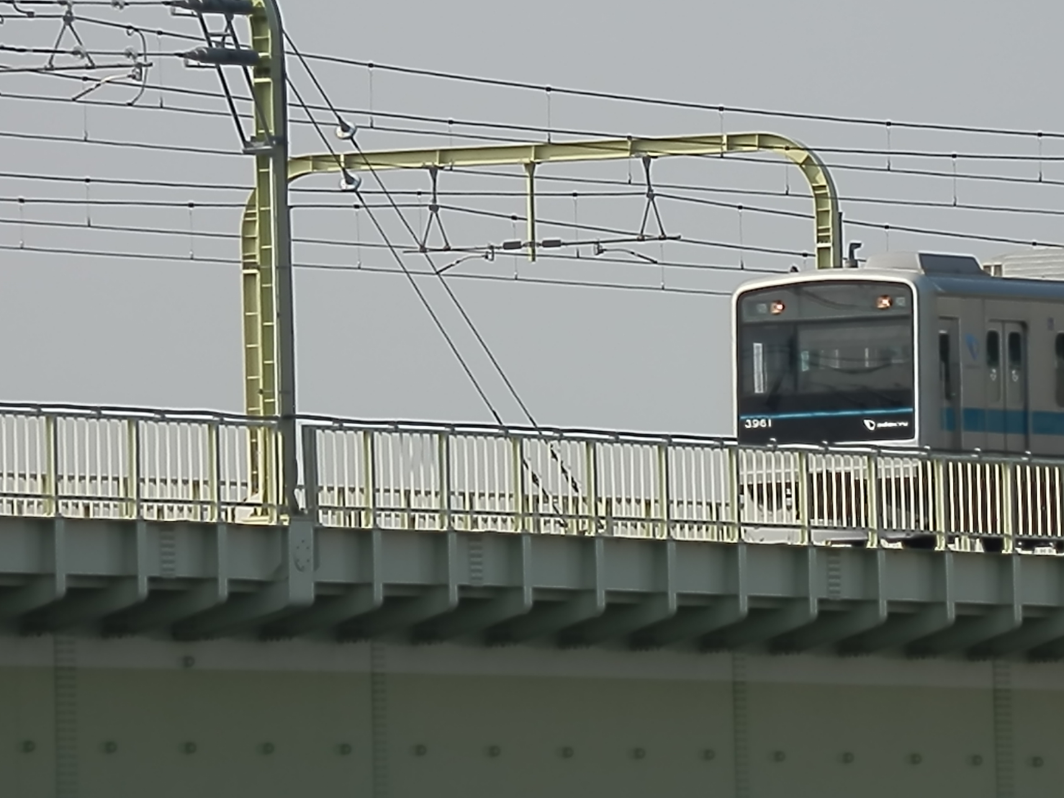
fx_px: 20197
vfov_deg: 2.3
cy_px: 395
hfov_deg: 3.0
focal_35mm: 657
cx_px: 692
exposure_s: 1/320
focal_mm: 78.6
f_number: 6.9
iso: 80
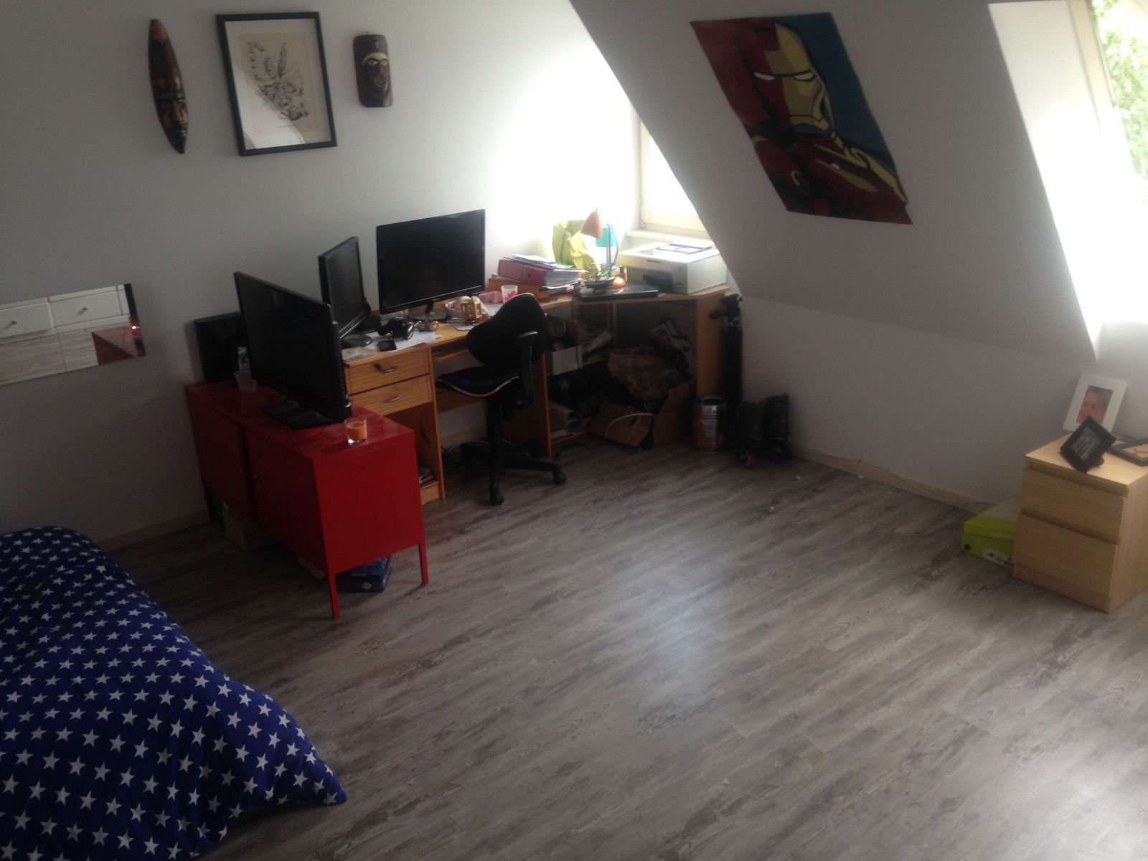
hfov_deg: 55.4
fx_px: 1094
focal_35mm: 33
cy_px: 430
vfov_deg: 42.9
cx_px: 574
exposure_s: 1/20
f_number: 2.4
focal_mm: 4.12
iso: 50
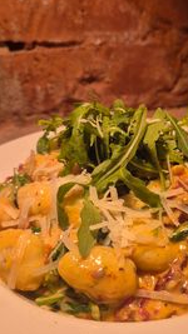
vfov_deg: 50.4
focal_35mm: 40
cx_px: 139
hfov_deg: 29.3
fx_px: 355
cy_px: 154
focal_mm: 5.4
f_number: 1.8
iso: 250
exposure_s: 1/100
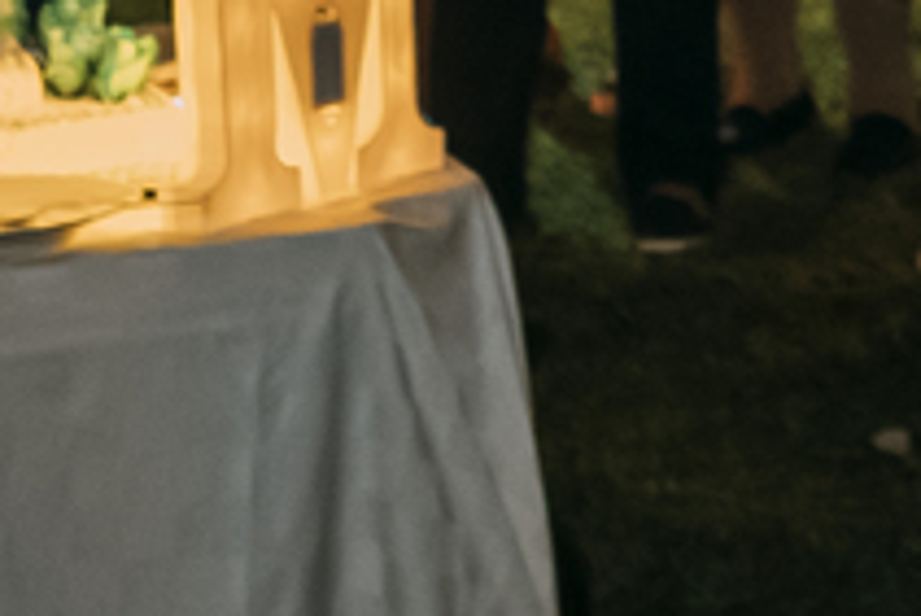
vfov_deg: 6.5
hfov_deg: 9.9
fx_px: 5094
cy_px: -1027
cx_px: 1558
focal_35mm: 199
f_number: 3.6
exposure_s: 1/15
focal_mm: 23
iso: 3200
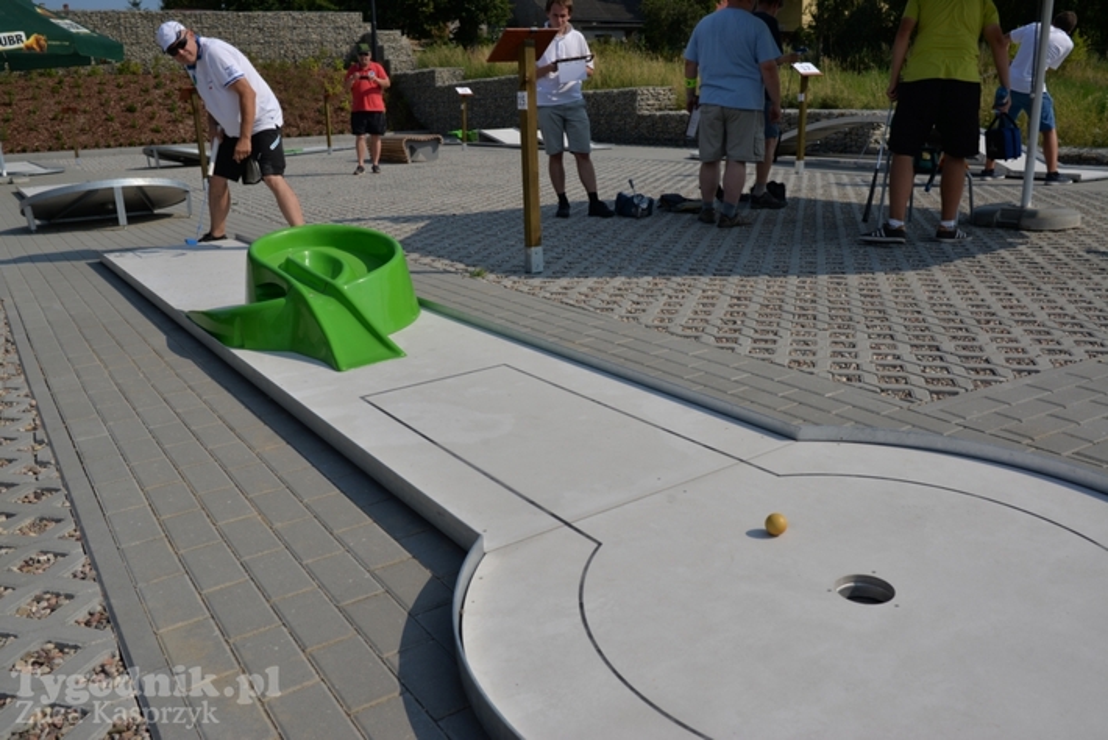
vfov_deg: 46.4
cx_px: 554
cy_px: 370
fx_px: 862
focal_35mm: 28
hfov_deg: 65.5
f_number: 10
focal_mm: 28
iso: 100
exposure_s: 1/1000
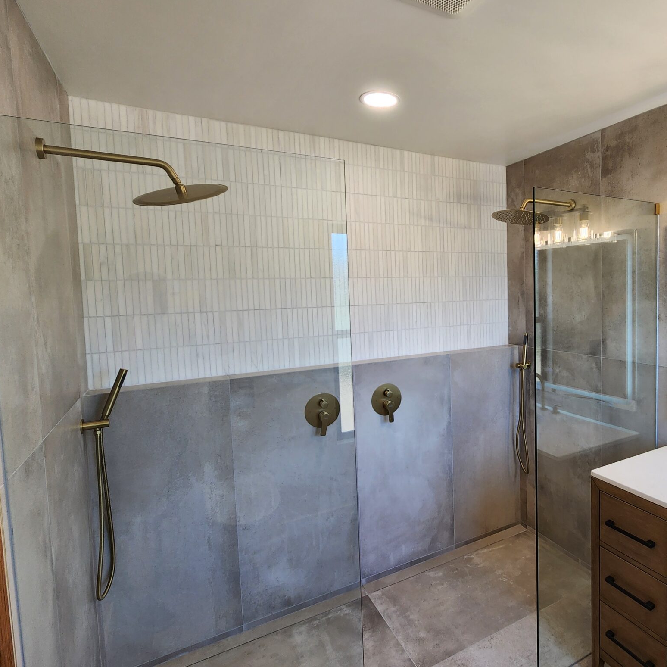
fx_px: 414
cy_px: 322
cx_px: 453
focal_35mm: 19
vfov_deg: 77.7
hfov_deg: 74.9
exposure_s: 1/120
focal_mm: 2.2
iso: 80
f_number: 2.2
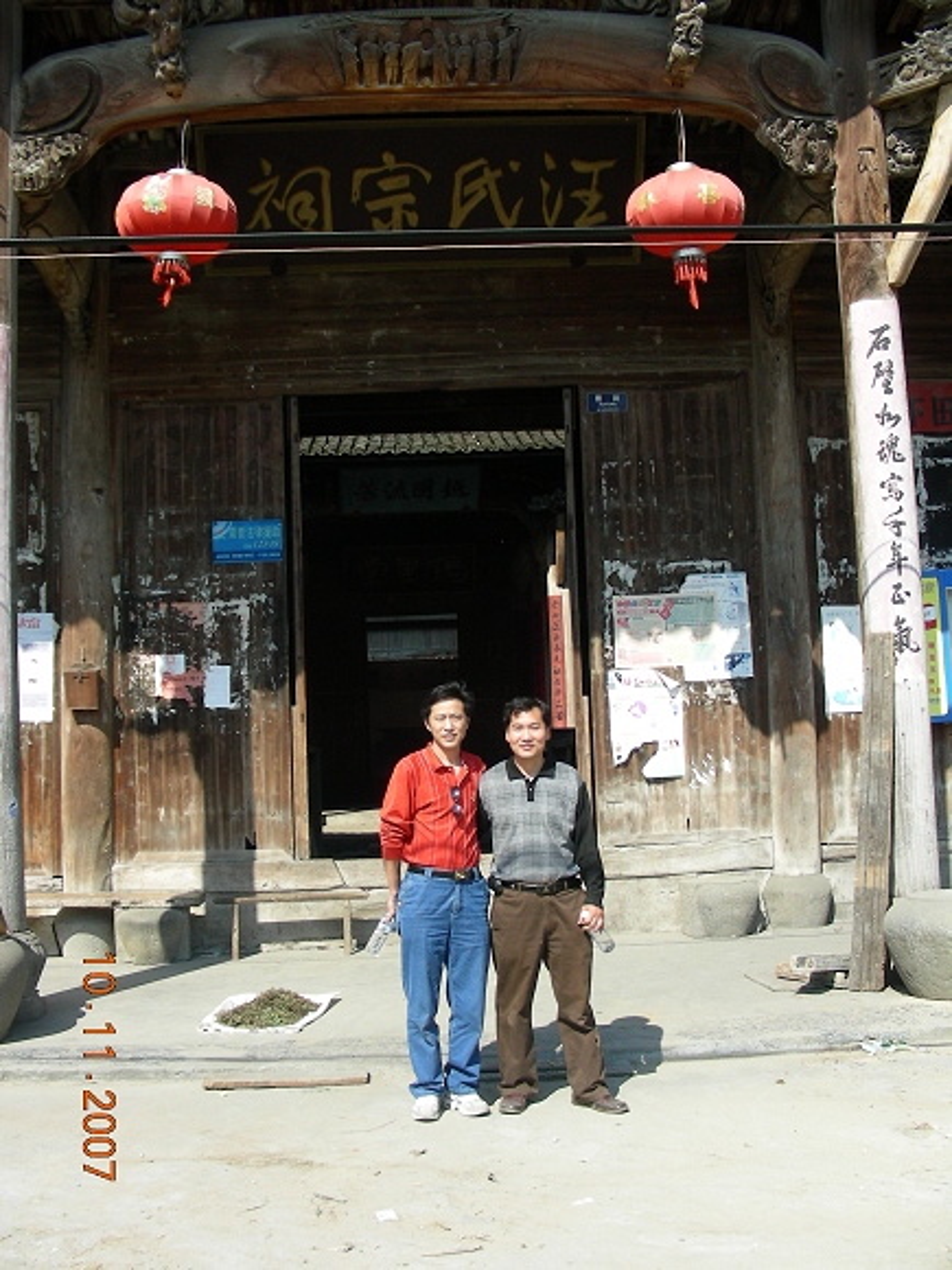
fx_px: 1393
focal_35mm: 38
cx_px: 476
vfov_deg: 49.0
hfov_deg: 37.7
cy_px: 635
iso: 50
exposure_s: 1/434
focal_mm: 6.3
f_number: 4
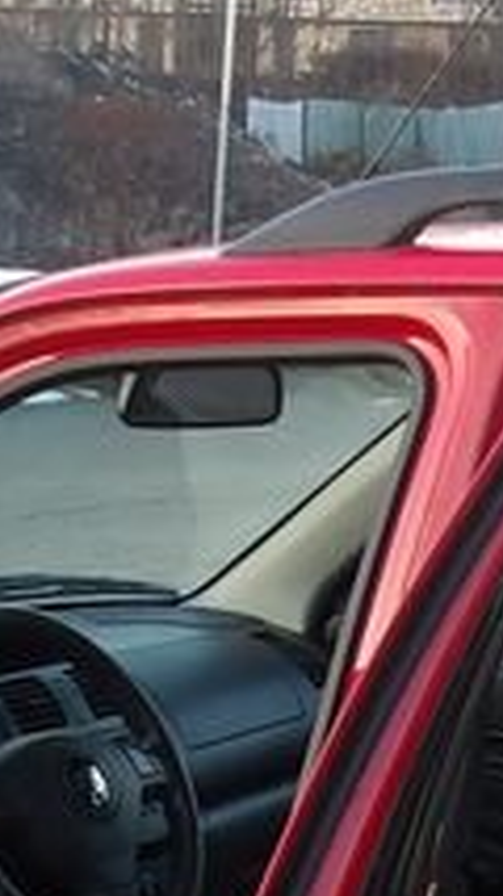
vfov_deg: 14.6
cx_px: 801
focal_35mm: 141
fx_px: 3351
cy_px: 1151
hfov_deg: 8.4
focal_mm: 4.9
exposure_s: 1/44
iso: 100
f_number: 3
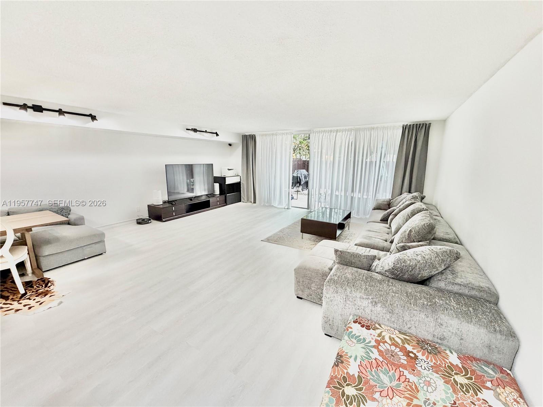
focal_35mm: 14
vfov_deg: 85.7
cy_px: 204
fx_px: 220
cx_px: 272
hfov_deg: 102.1
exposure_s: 1/120
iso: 320
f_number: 2.2
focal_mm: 2.22
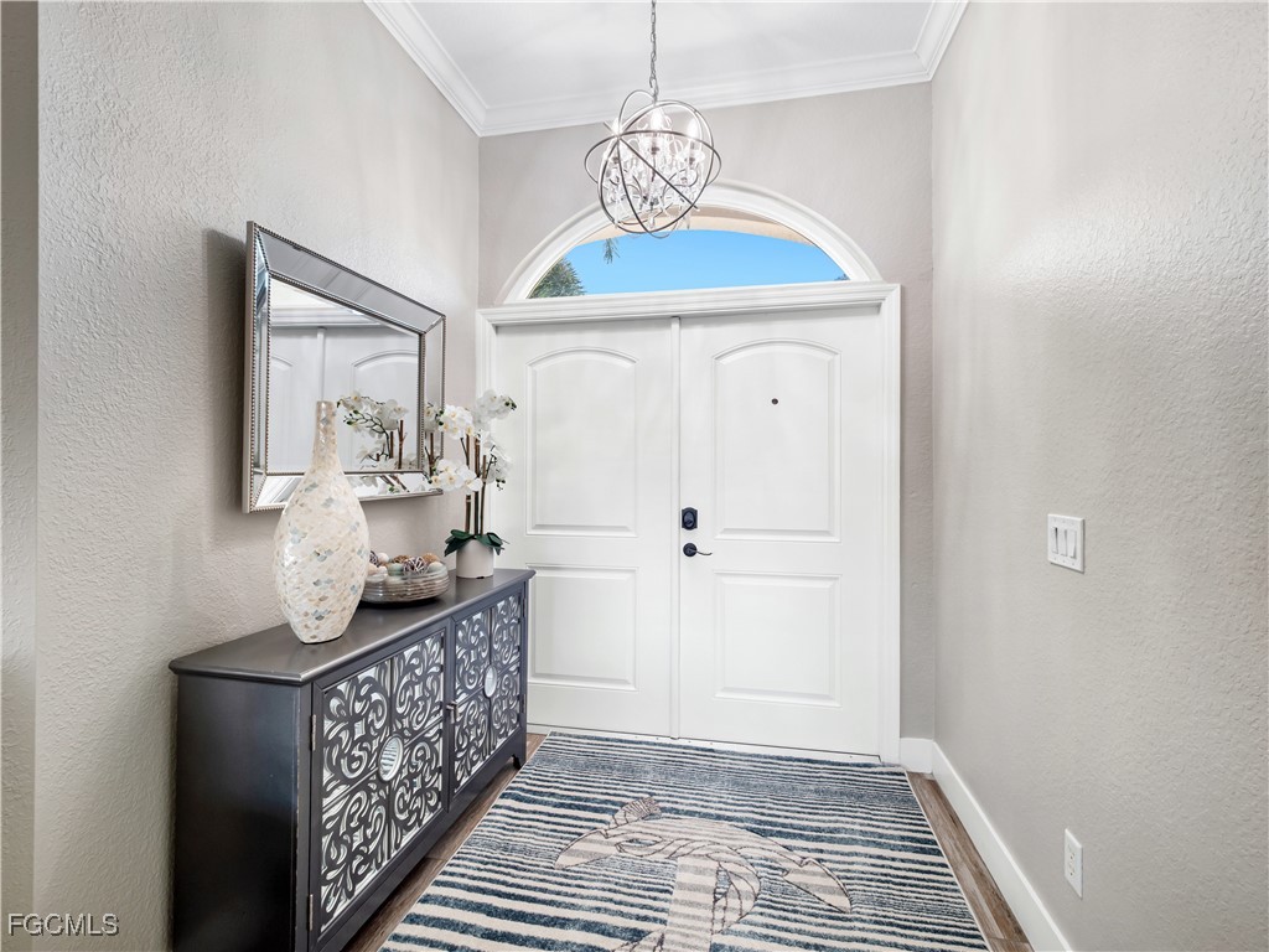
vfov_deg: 78.1
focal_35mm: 16
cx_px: 634
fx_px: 587
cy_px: 476
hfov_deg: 94.5
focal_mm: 8
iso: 200
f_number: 7.1
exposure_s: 1/6
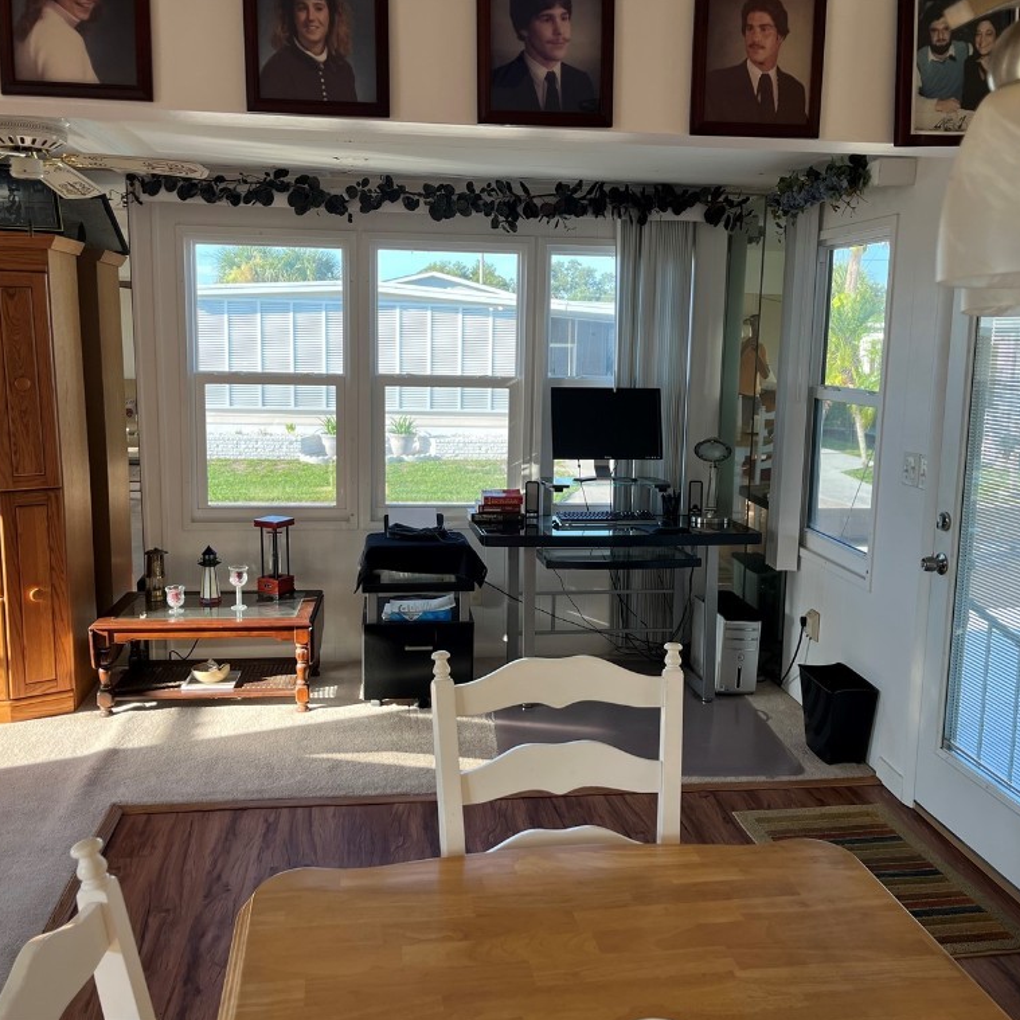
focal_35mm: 31
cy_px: 508
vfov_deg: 52.5
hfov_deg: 52.5
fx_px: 1033
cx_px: 519
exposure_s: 1/164
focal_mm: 5.1
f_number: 1.6
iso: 50
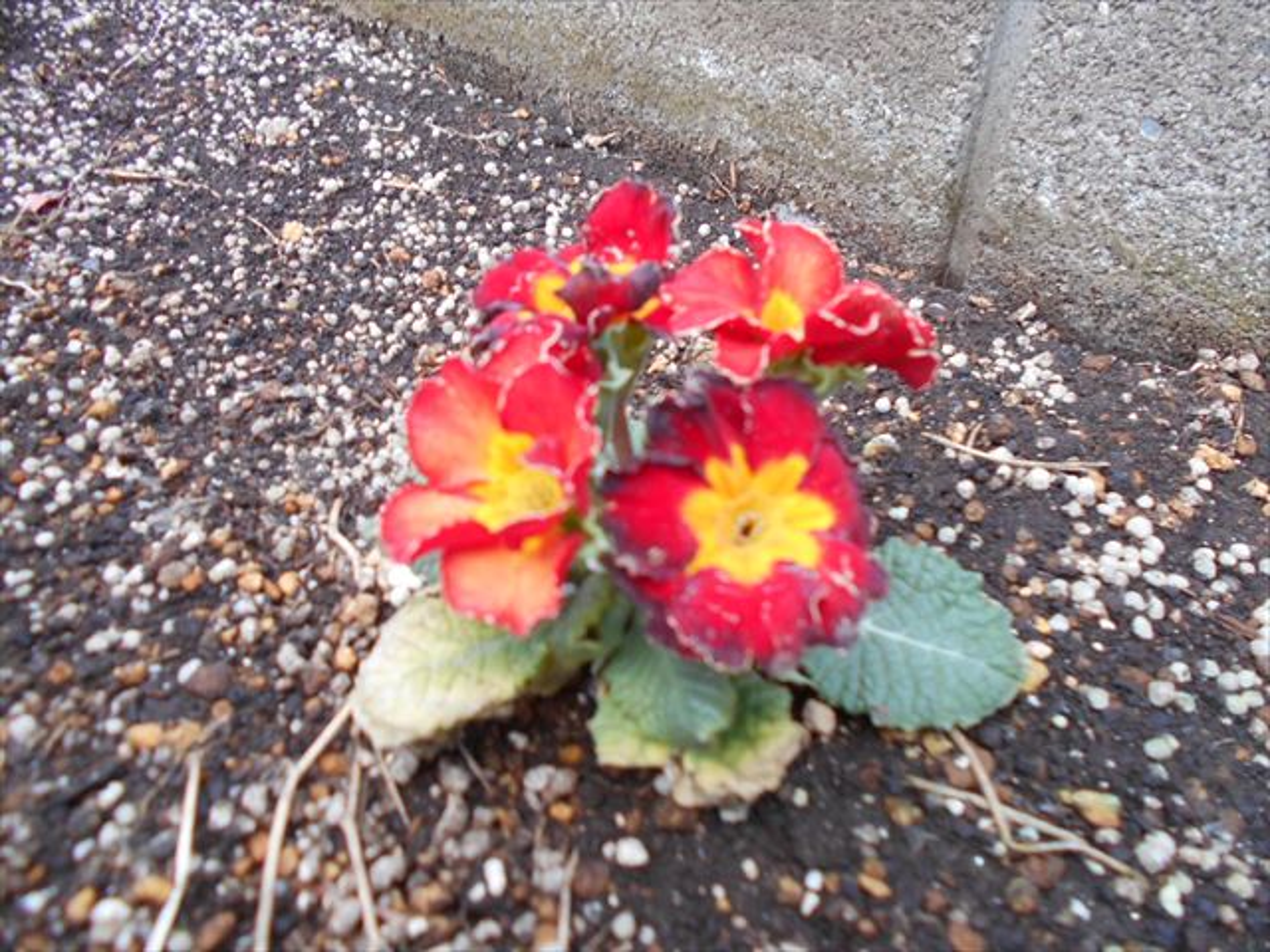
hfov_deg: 67.3
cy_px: 476
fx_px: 954
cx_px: 635
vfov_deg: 53.1
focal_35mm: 26
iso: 180
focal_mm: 4.6
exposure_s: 1/30
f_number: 3.2
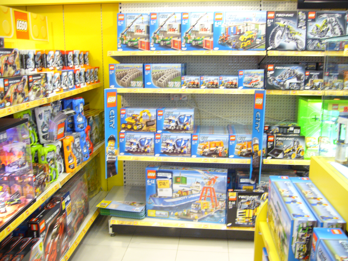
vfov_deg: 40.7
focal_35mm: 35
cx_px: 174
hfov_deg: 52.6
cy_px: 130
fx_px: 352
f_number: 2.8
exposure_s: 1/8
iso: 100
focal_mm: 5.8
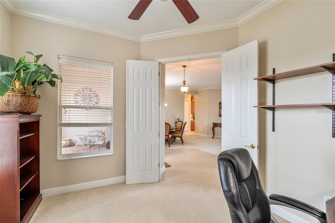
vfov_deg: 77.3
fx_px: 140
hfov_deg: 100.4
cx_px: 168
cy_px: 112
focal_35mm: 15
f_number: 7.1
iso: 100
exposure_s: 1/8
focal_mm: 10
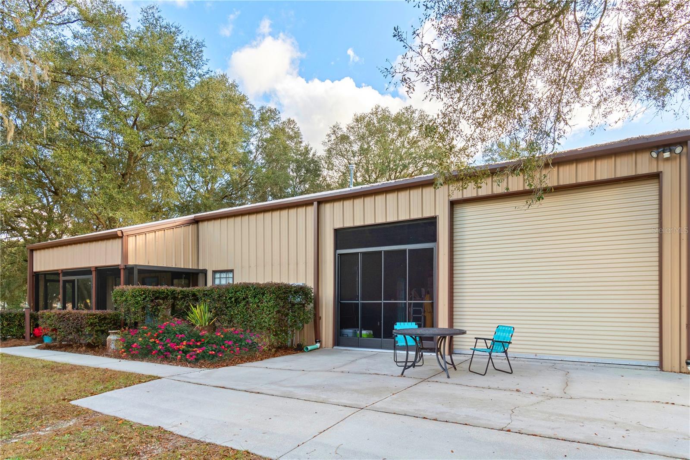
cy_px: 230
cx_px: 345
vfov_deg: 64.5
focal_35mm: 19
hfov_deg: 86.9
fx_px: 364
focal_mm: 13
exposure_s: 1/10
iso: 200
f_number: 9
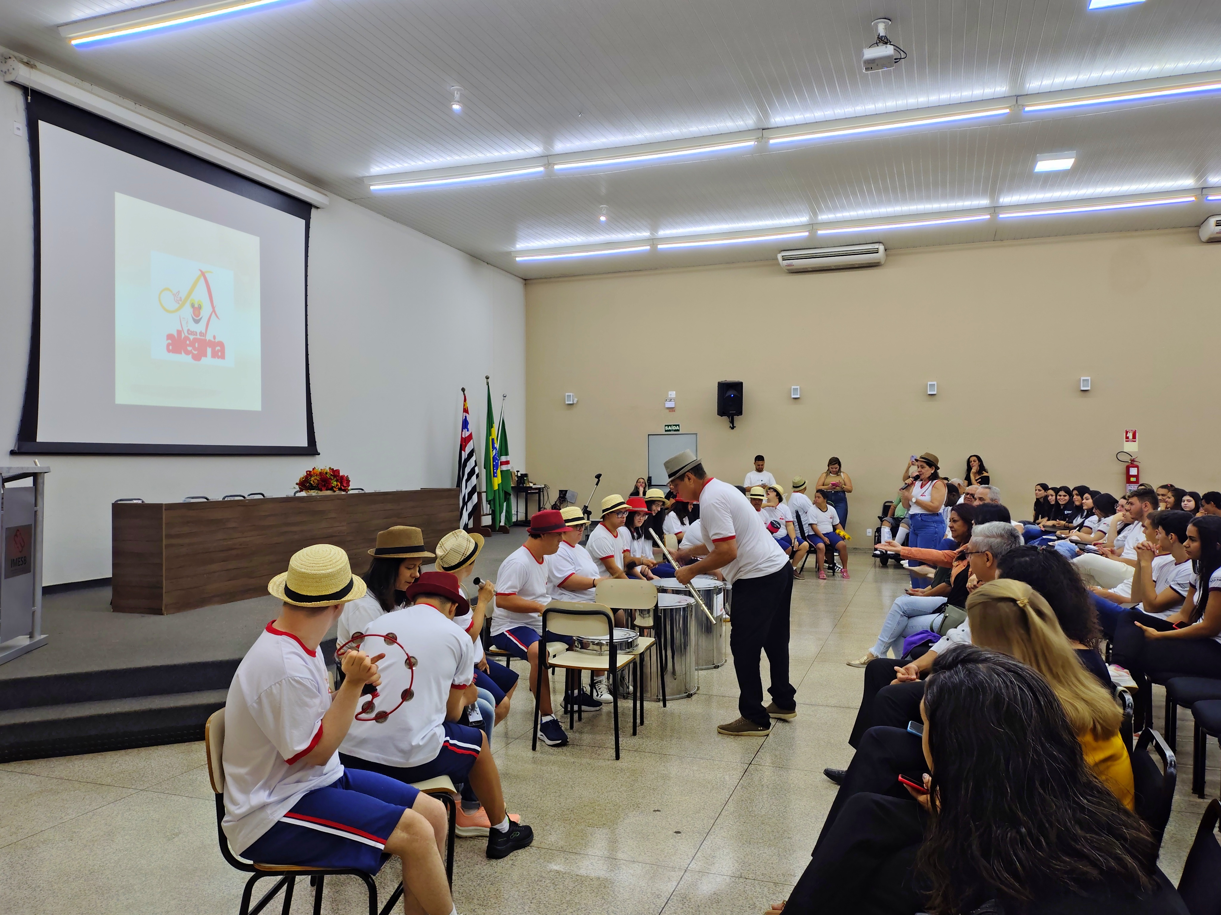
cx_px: 610
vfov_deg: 54.9
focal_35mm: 25
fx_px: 882
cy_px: 458
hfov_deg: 69.4
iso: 356
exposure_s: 1/40.1
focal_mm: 4.71
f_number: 1.7
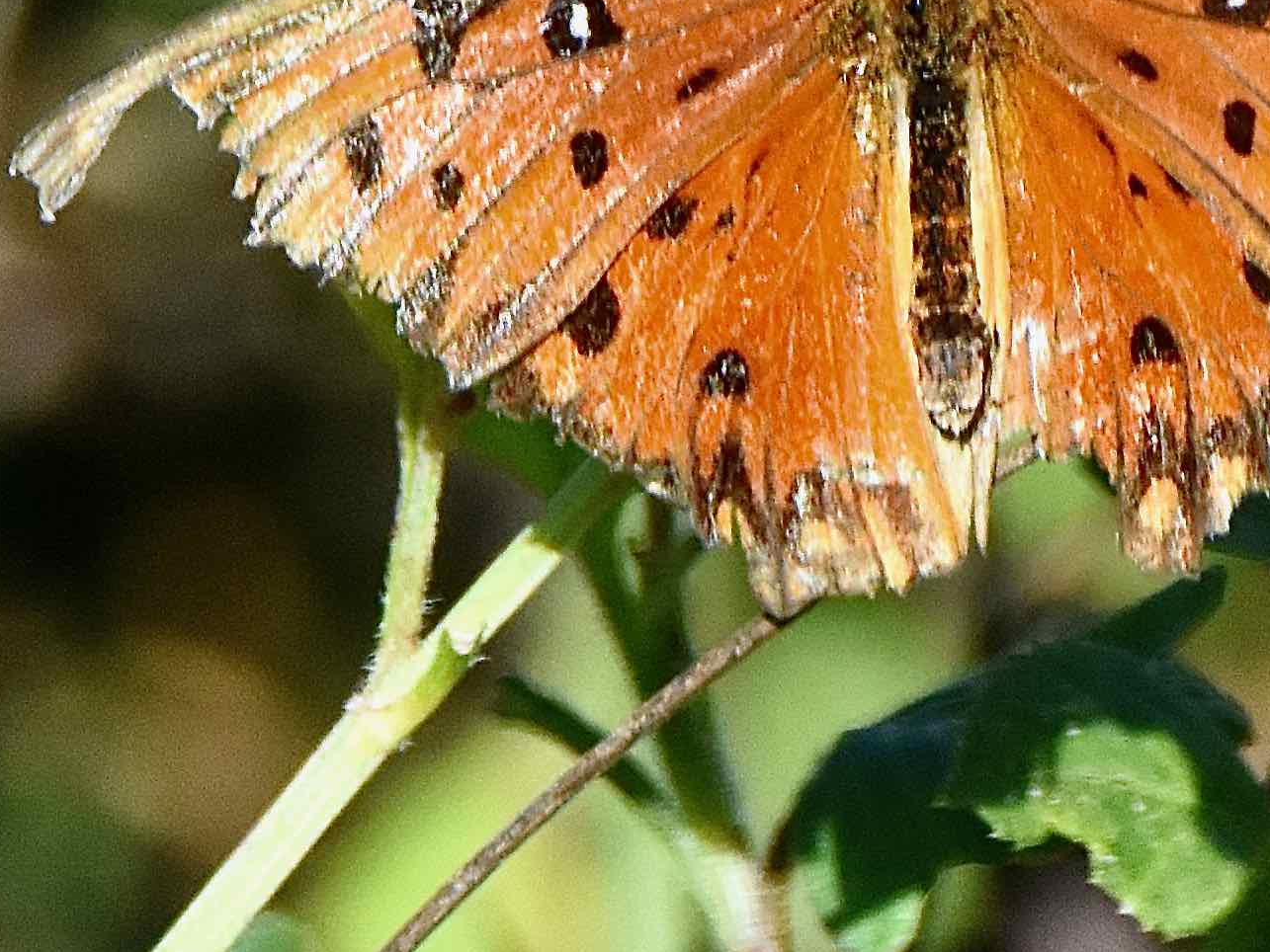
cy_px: 111
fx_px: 73053
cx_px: 774
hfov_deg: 1.0
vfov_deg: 0.7
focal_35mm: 1991
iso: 2000
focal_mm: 600
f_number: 11
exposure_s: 1/1250
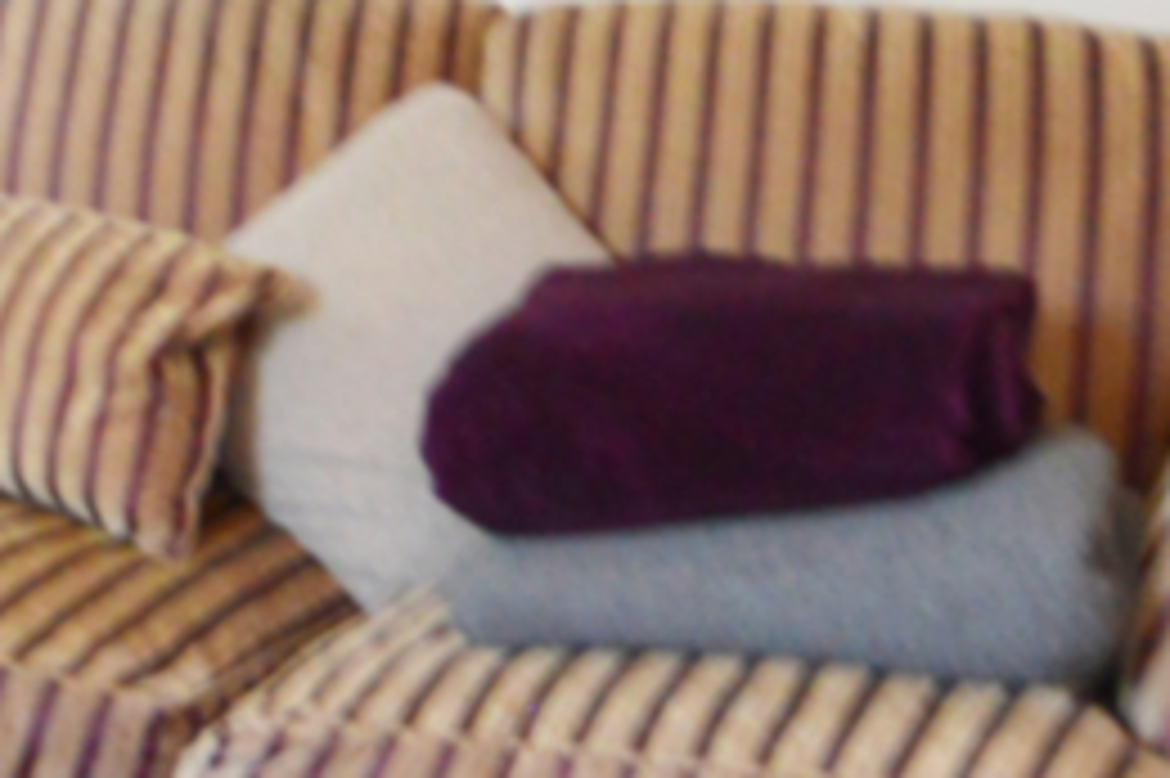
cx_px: -880
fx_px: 3651
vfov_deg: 11.6
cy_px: -452
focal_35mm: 112
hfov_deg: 15.8
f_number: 3.5
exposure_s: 1/60
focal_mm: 11
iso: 500
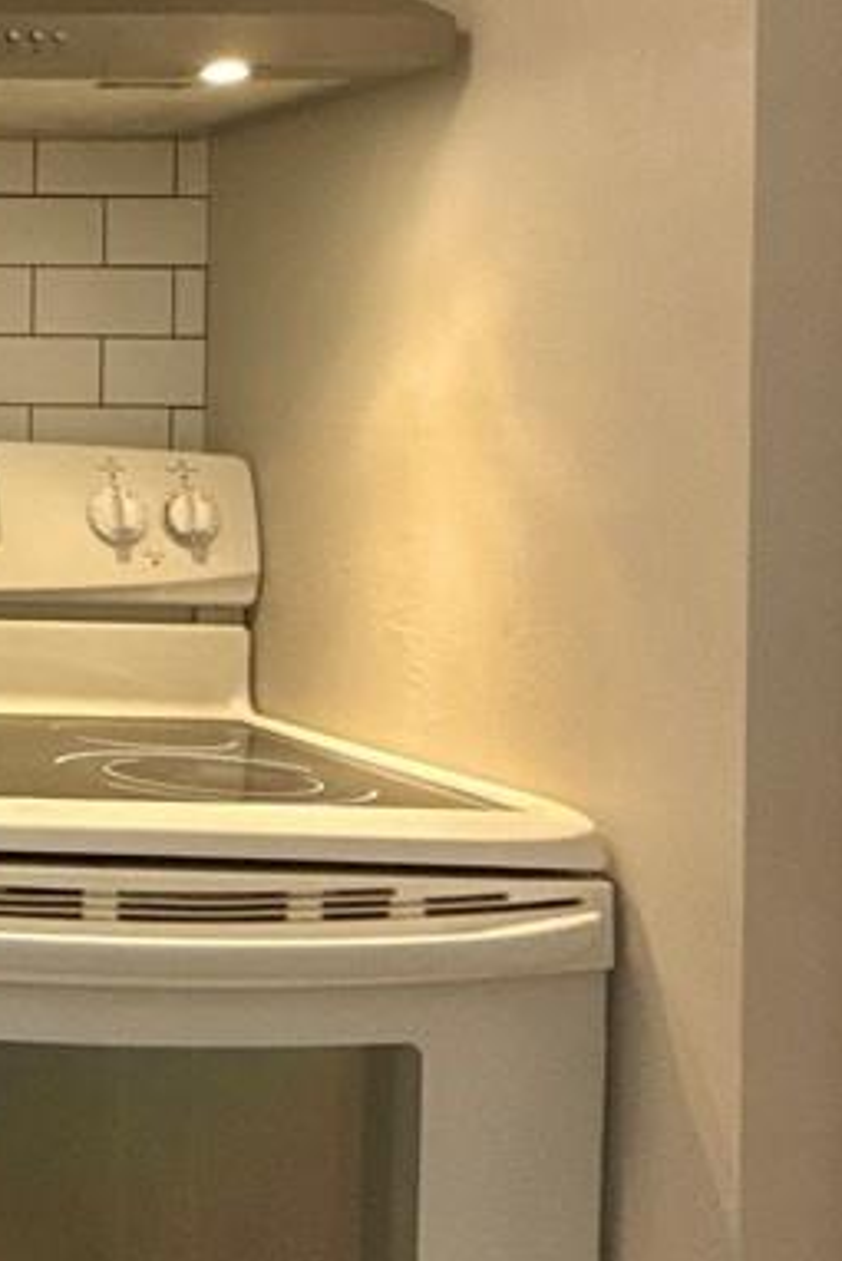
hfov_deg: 16.8
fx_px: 2138
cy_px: 446
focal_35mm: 61
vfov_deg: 32.7
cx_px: -839
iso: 200
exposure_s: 1/120
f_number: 2.2
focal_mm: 2.22
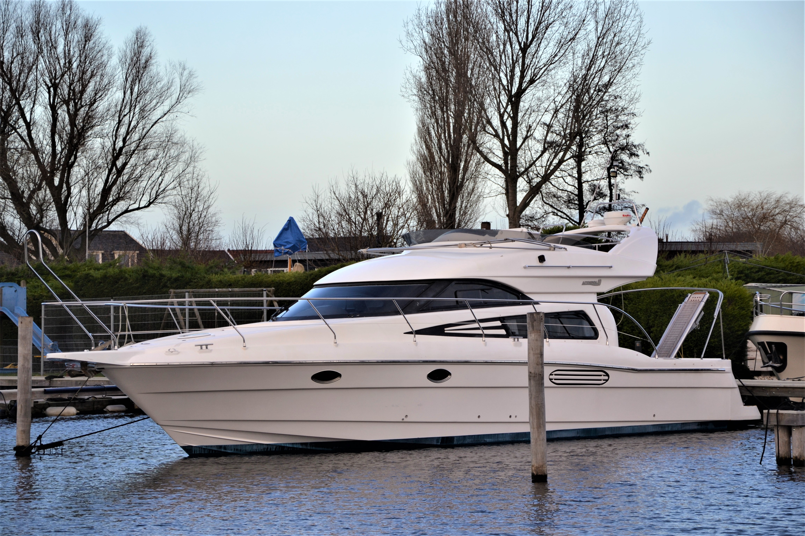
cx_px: 402
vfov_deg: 11.4
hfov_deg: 17.1
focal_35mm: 120
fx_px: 2683
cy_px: 268
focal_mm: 80
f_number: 5.6
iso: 140
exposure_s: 1/125
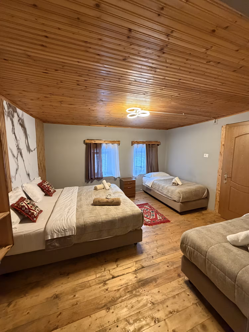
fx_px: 134
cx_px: 124
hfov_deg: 85.7
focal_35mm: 14
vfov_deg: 102.1
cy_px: 166
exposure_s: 1/60
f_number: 2.2
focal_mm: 2.22
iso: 500
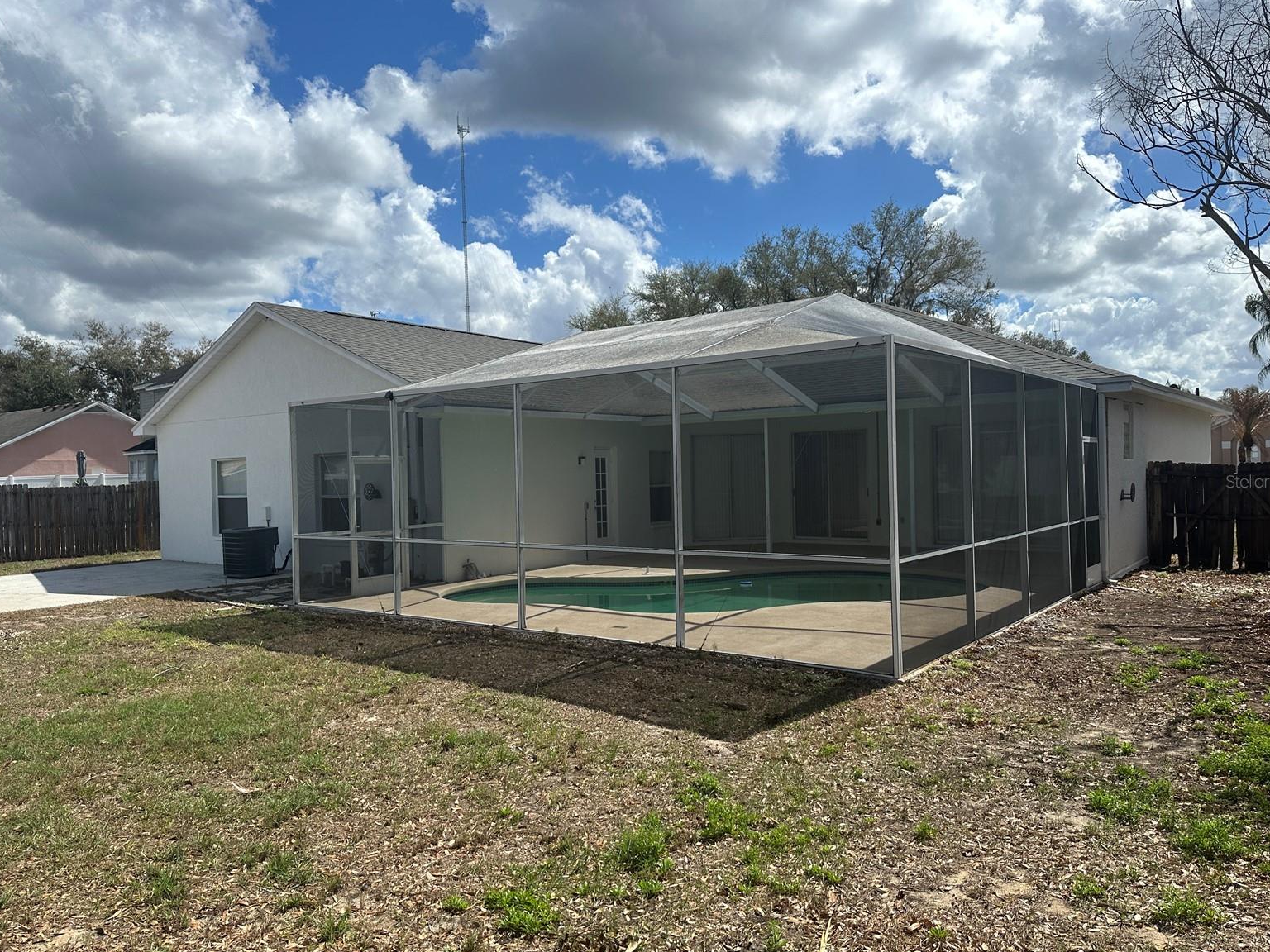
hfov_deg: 69.4
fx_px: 917
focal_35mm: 25
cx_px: 642
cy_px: 481
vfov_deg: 54.9
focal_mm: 6.86
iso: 80
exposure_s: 1/6623
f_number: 1.78
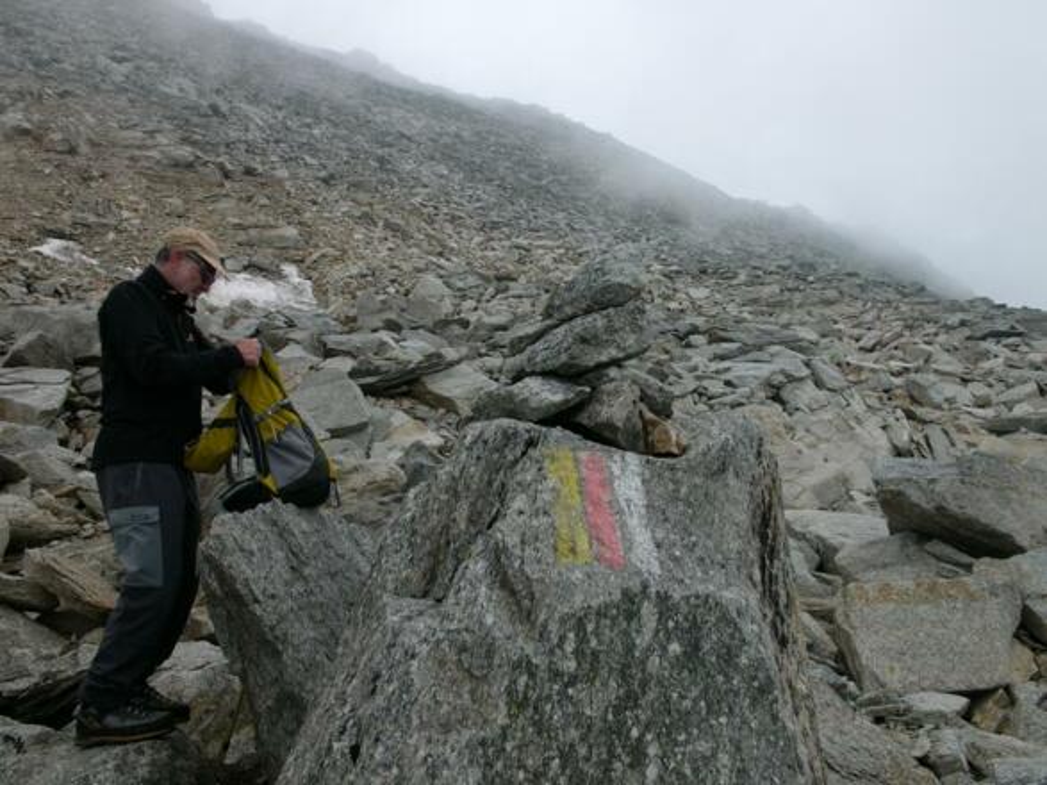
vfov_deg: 49.7
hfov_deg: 63.5
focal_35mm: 28
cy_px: 392
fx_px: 847
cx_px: 524
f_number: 4.5
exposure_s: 1/320
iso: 100
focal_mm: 7
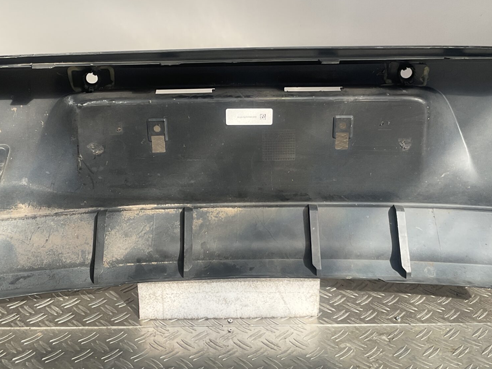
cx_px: 242
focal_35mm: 50
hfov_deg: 38.2
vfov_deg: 29.1
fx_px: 711
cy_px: 155
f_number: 1.8
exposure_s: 1/593
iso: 16
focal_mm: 3
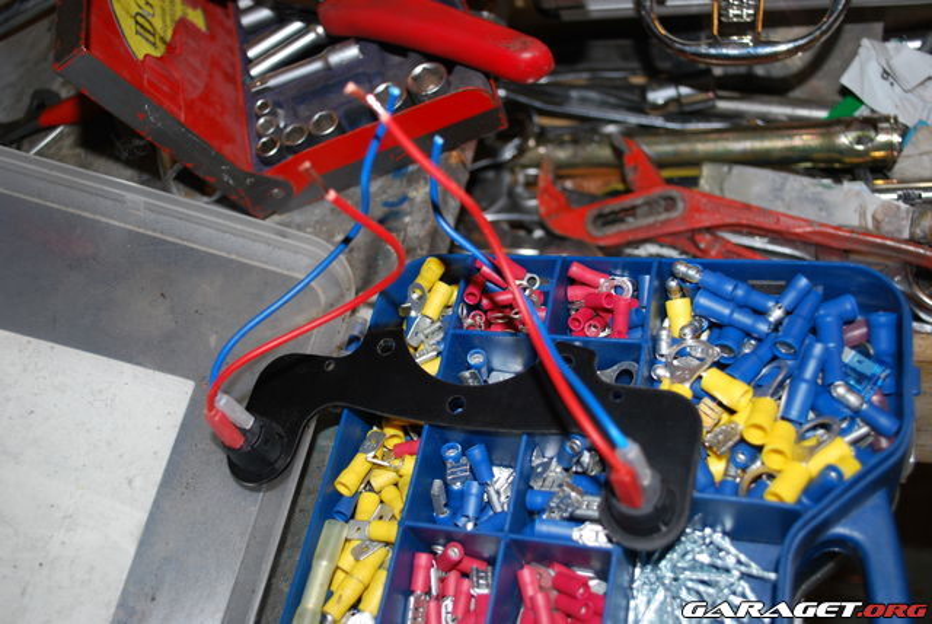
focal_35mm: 39
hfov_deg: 49.5
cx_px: 466
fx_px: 1011
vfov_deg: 34.3
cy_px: 312
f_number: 4.2
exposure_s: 1/60
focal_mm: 26
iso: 200
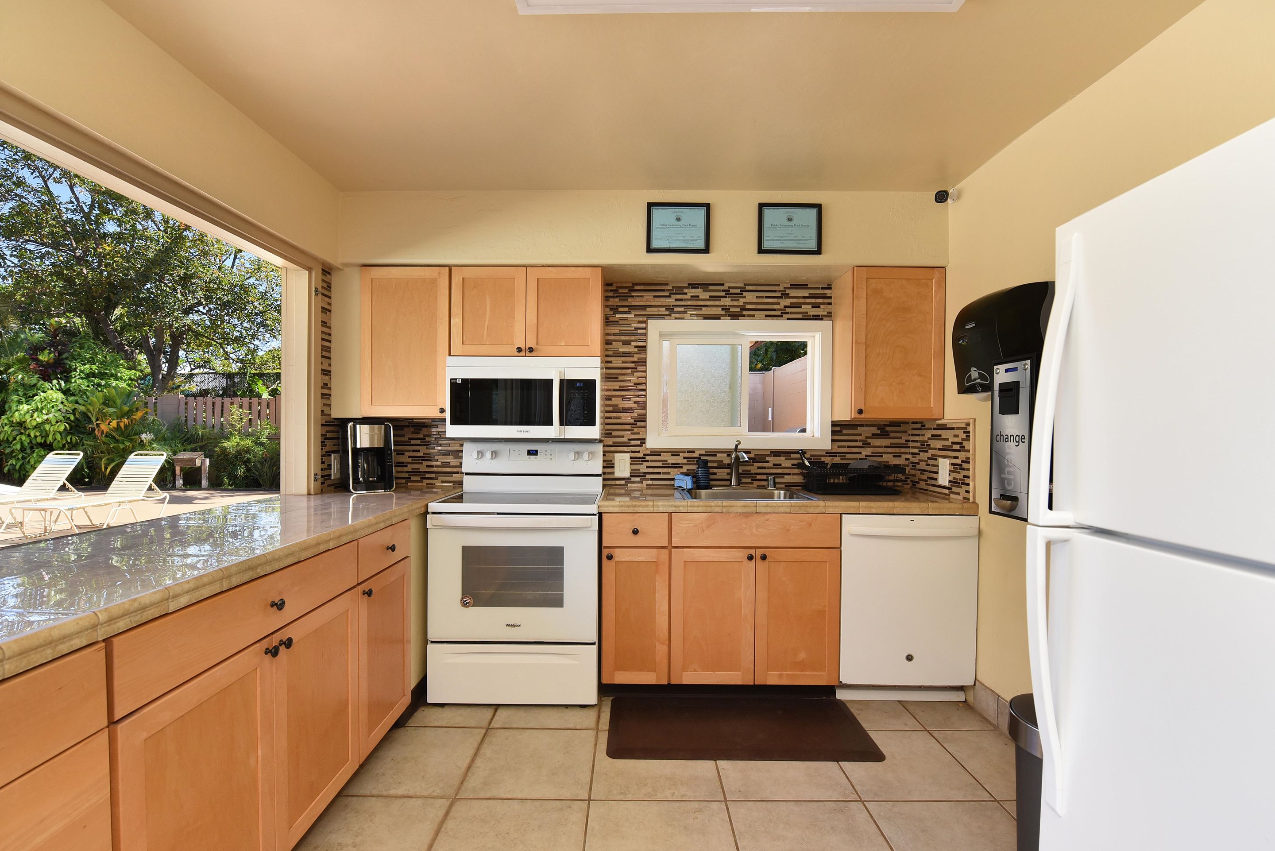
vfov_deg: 73.8
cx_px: 619
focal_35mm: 16
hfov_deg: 96.7
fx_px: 567
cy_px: 431
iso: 280
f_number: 5.6
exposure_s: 1/125
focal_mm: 15
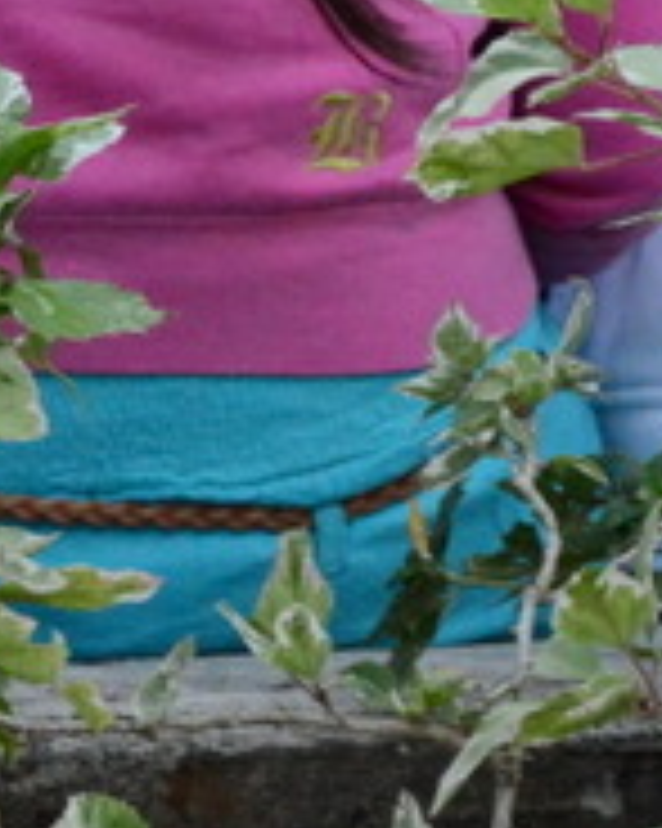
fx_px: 15319
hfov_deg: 2.5
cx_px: -284
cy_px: -682
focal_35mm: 625
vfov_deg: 3.1
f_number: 6.3
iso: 3200
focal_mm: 80
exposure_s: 1/400
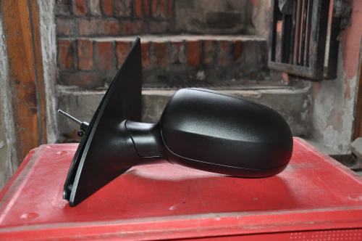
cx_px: 181
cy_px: 120
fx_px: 392
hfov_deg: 49.6
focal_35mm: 39
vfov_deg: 34.1
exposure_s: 1/60
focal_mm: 26
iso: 800
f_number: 4
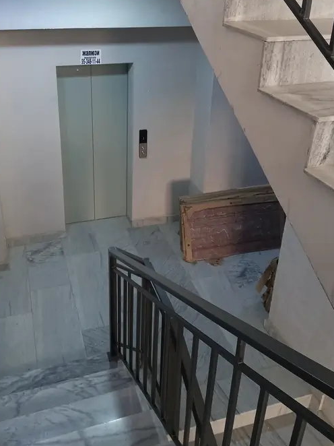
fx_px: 438
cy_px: 159
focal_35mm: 34
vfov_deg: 53.2
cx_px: 142
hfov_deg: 41.7
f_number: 2
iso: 160
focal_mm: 4.6
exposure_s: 1/60
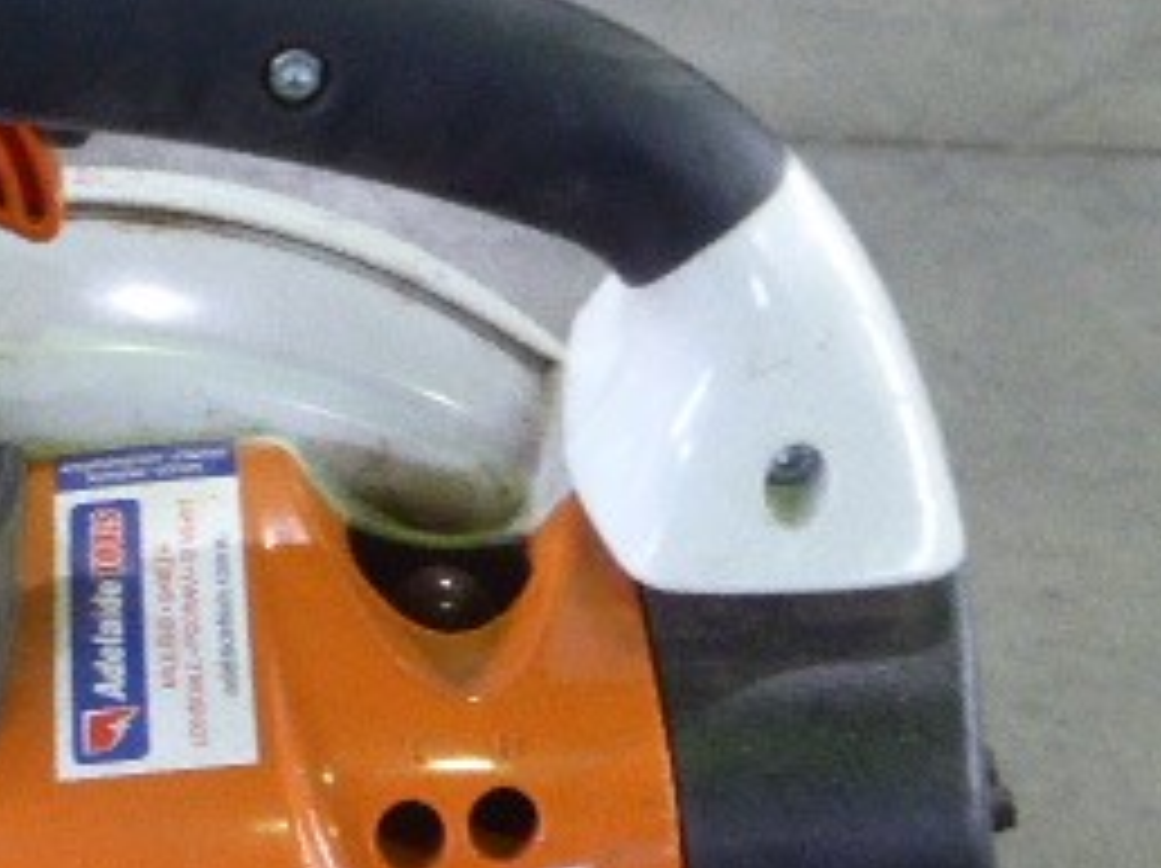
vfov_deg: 18.7
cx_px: 40
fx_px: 2580
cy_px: 823
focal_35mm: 77
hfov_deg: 24.4
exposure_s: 1/13
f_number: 3.6
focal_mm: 5.4
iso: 400
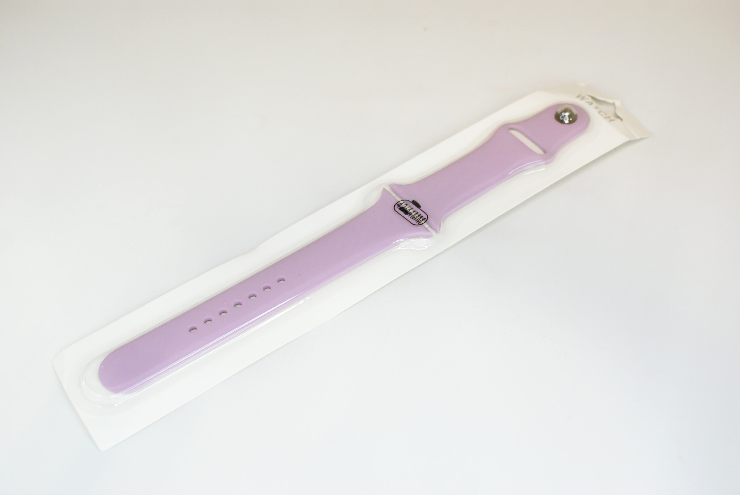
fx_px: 864
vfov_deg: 32.0
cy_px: 248
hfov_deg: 46.3
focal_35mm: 42
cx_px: 370
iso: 1600
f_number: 5
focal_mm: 28
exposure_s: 1/160
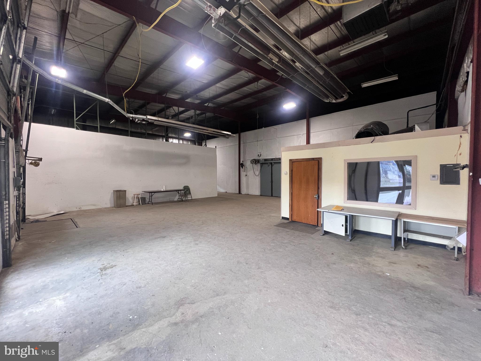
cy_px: 180
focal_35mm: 13
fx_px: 181
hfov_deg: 106.2
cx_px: 240
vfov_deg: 89.9
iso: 200
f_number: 1.8
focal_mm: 1.57
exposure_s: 1/60
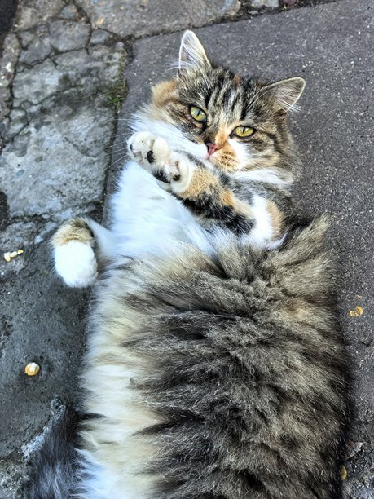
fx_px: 778
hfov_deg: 27.0
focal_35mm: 54
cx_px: 187
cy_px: 250
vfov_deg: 35.5
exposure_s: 1/437
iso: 320
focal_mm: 6.98
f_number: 2
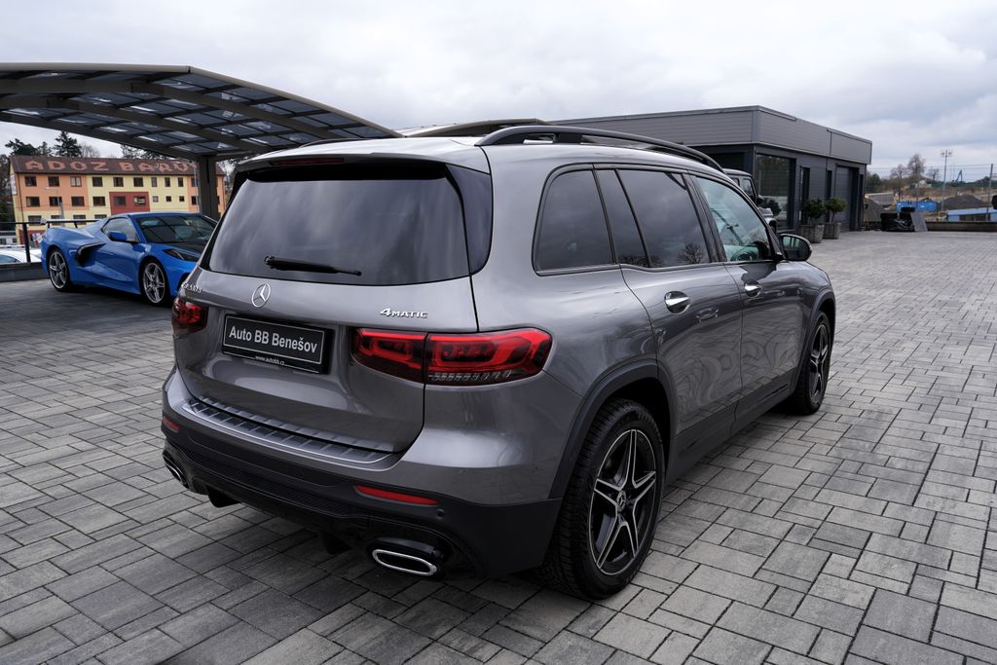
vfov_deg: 47.9
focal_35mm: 27
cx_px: 498
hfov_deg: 67.4
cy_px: 332
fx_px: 748
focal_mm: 27
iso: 100
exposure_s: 1/200
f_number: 7.1
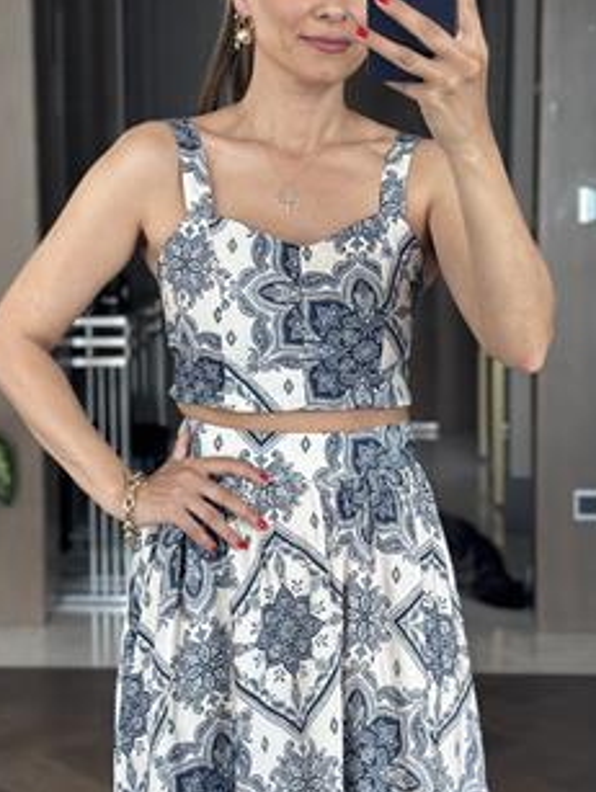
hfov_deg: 18.7
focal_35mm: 79
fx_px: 1810
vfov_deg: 24.7
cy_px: 335
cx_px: 294
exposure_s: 1/171
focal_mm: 6.86
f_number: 1.78
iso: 125
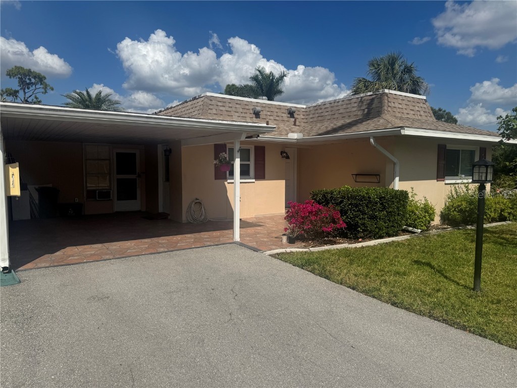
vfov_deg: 56.8
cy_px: 194
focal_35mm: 24
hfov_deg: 71.6
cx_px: 258
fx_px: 358
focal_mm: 6.76
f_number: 1.78
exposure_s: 1/9009
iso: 80
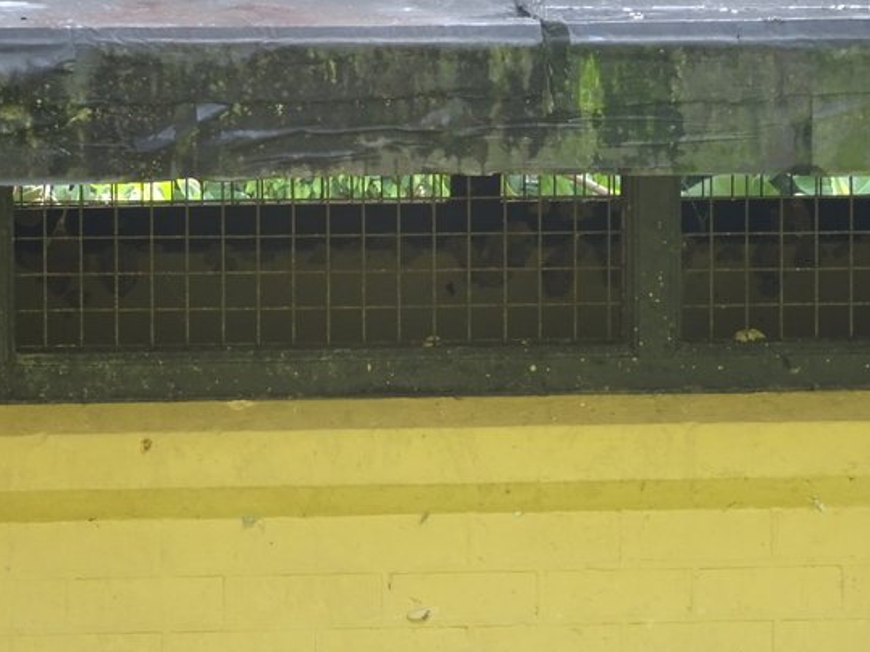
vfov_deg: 4.2
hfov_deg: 5.6
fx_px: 8945
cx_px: 434
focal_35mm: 356
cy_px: 297
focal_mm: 51.19
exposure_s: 1/160
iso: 800
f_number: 6.3
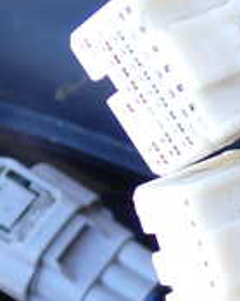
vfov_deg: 15.0
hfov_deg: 11.1
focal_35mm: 128
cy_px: 234
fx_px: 1137
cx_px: 463
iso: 125
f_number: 2.7
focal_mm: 6.83
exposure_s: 1/125
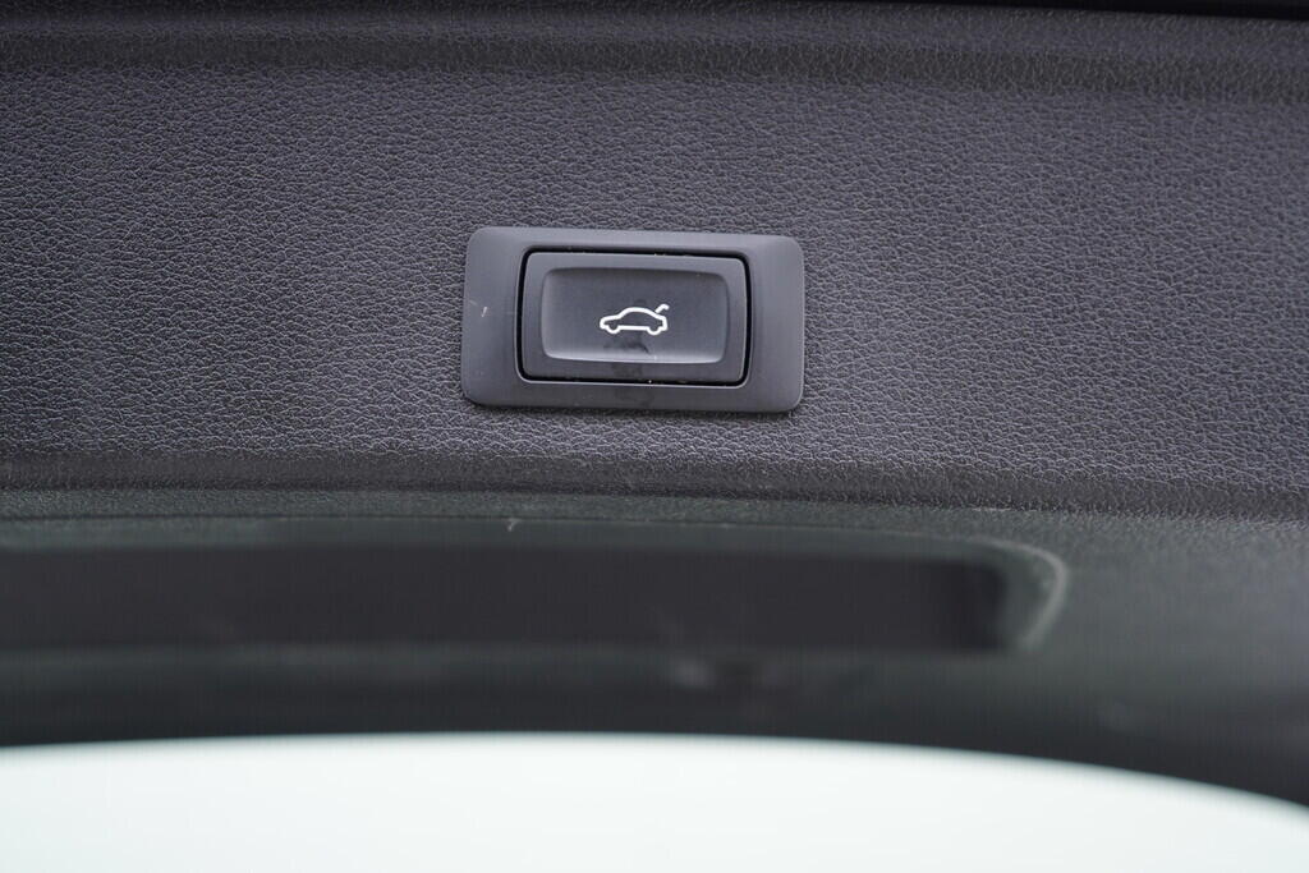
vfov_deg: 36.9
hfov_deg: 53.1
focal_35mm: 36
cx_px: 654
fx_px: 1309
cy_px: 436
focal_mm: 24
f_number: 2.8
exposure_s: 1/40
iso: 320
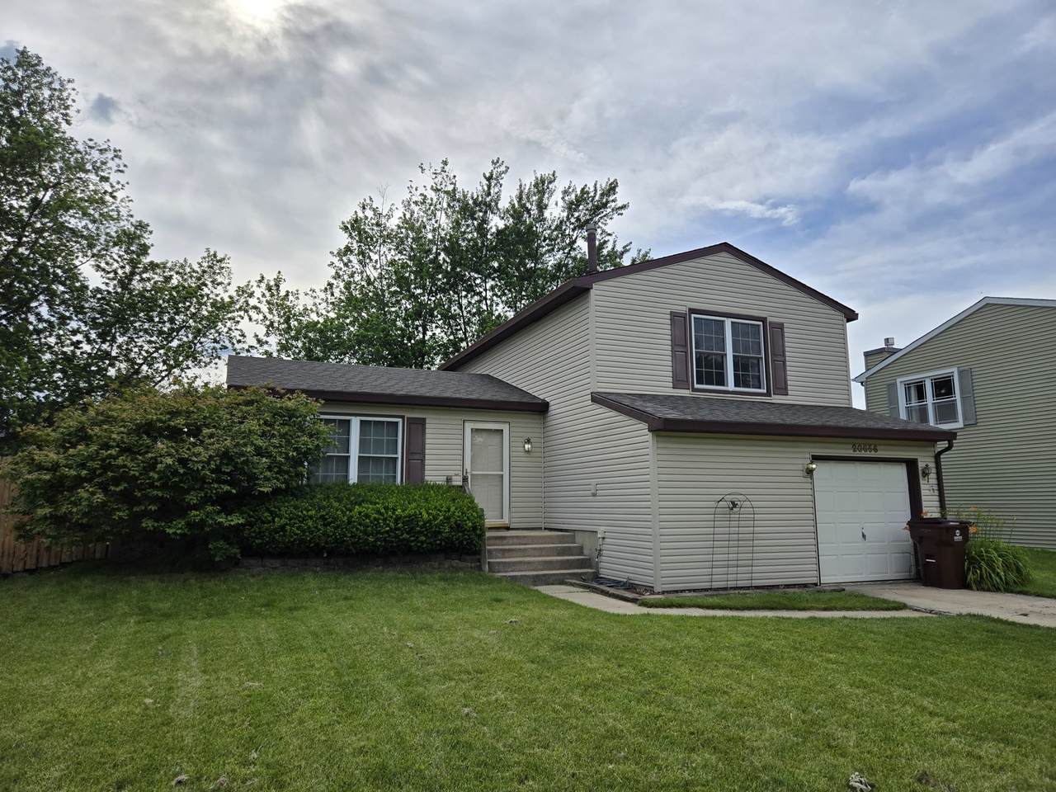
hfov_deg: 73.9
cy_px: 396
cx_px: 528
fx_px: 702
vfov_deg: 58.9
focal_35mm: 23
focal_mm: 5.4
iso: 25
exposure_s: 1/3009
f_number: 1.8
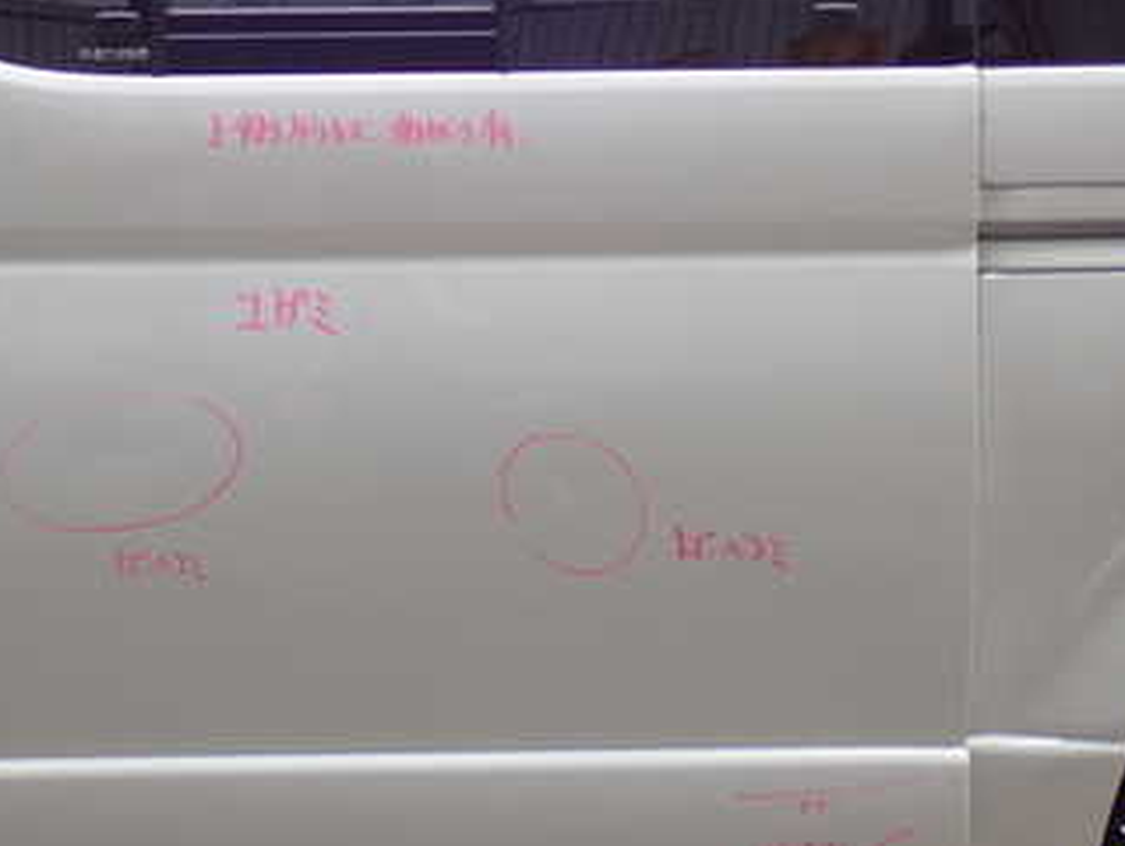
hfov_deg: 25.2
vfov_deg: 19.1
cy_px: 226
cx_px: 420
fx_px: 2505
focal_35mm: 77
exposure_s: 1/125
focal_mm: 7.31
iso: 100
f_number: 2.8
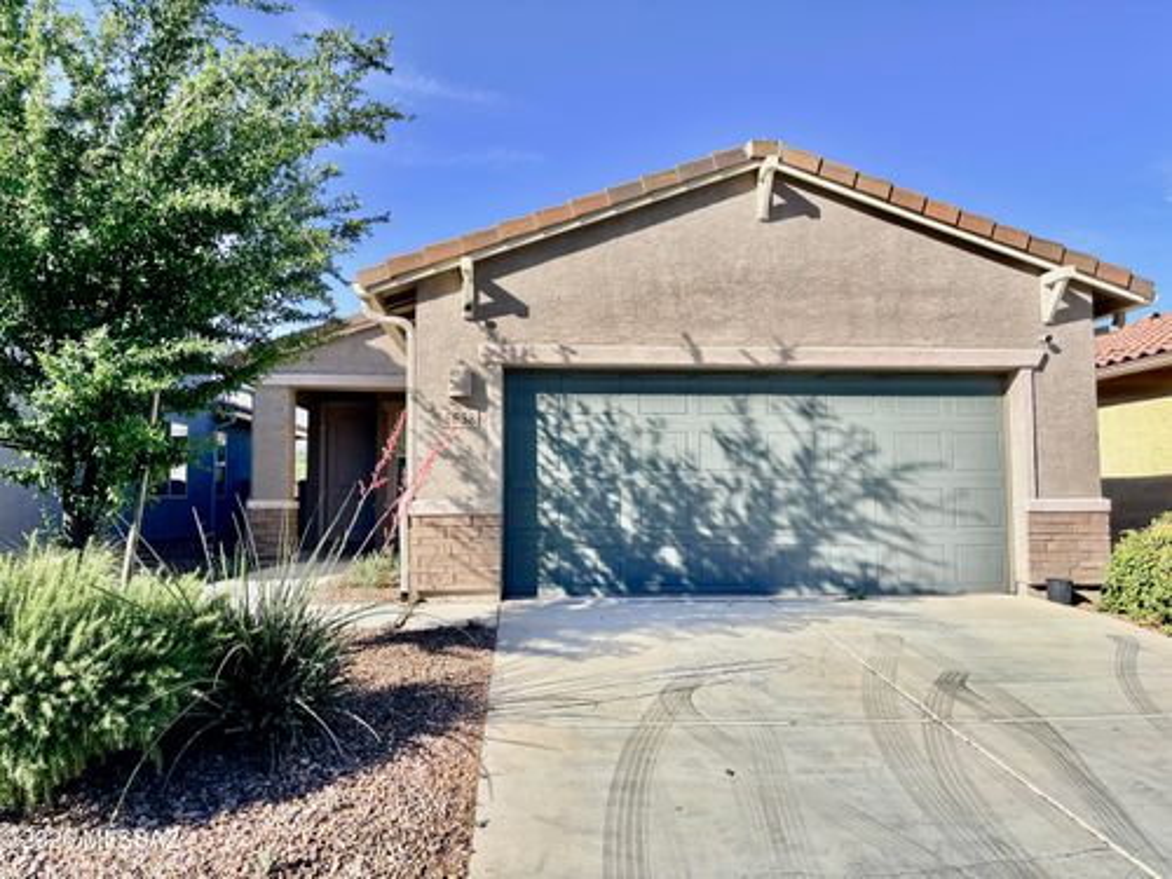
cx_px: 586
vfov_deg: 53.1
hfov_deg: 67.3
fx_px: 880
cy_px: 440
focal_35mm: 26
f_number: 1.6
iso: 50
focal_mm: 5.96
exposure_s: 1/2985
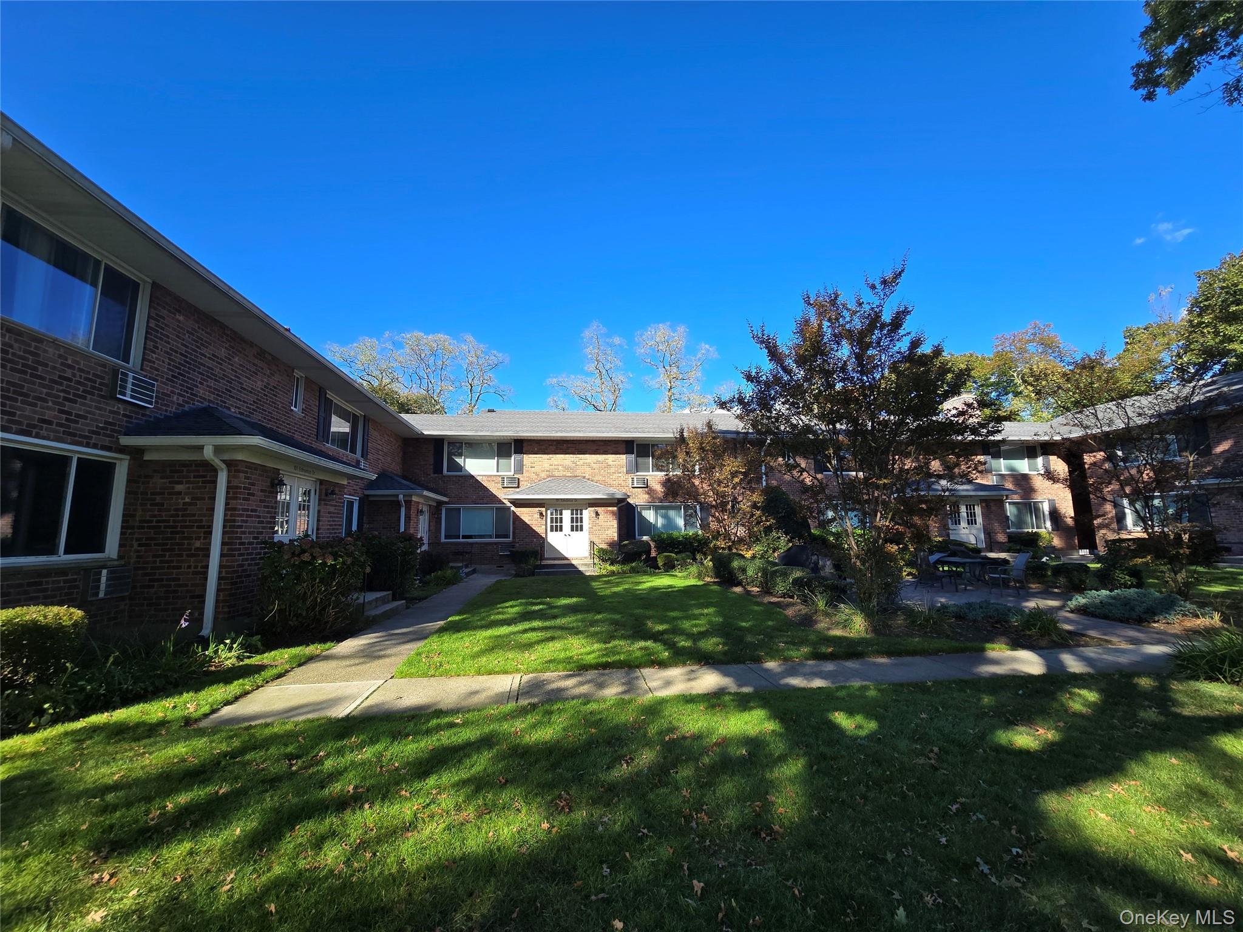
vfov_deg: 89.9
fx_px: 467
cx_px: 622
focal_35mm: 13
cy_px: 466
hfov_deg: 106.2
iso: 50
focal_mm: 2.2
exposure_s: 1/859
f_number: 2.2
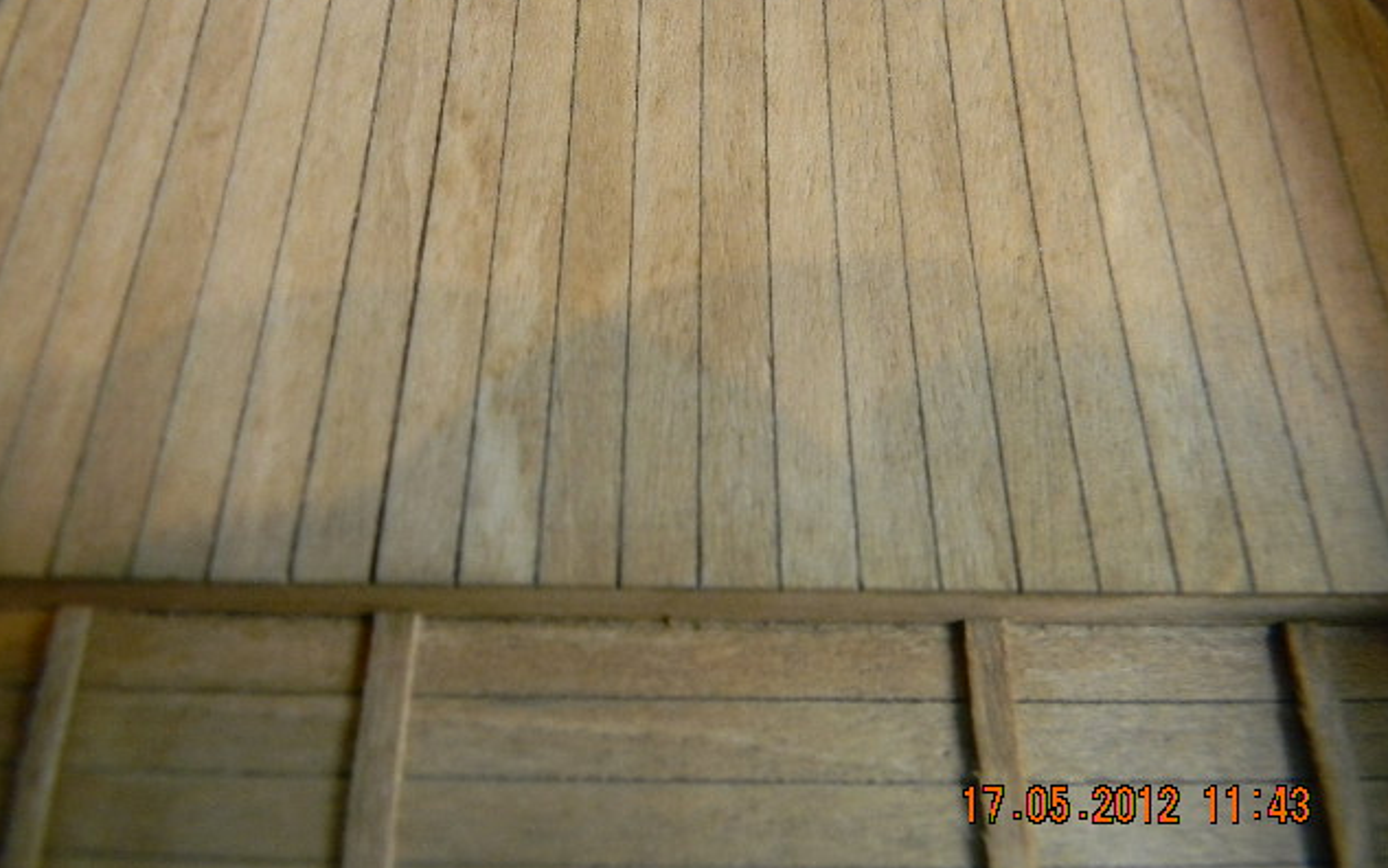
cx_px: 693
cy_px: 388
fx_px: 1135
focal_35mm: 30
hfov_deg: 62.9
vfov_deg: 41.8
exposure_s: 1/29.8
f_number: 3.5
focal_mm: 5
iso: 400
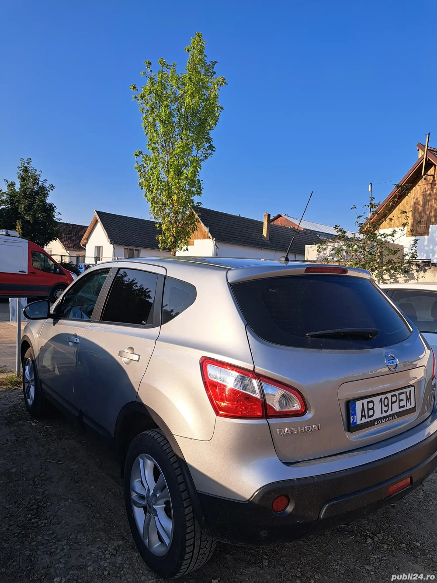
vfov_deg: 71.6
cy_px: 292
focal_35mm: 24
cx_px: 218
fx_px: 404
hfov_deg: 56.8
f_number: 1.8
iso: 50
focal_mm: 5.23
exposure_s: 1/1050
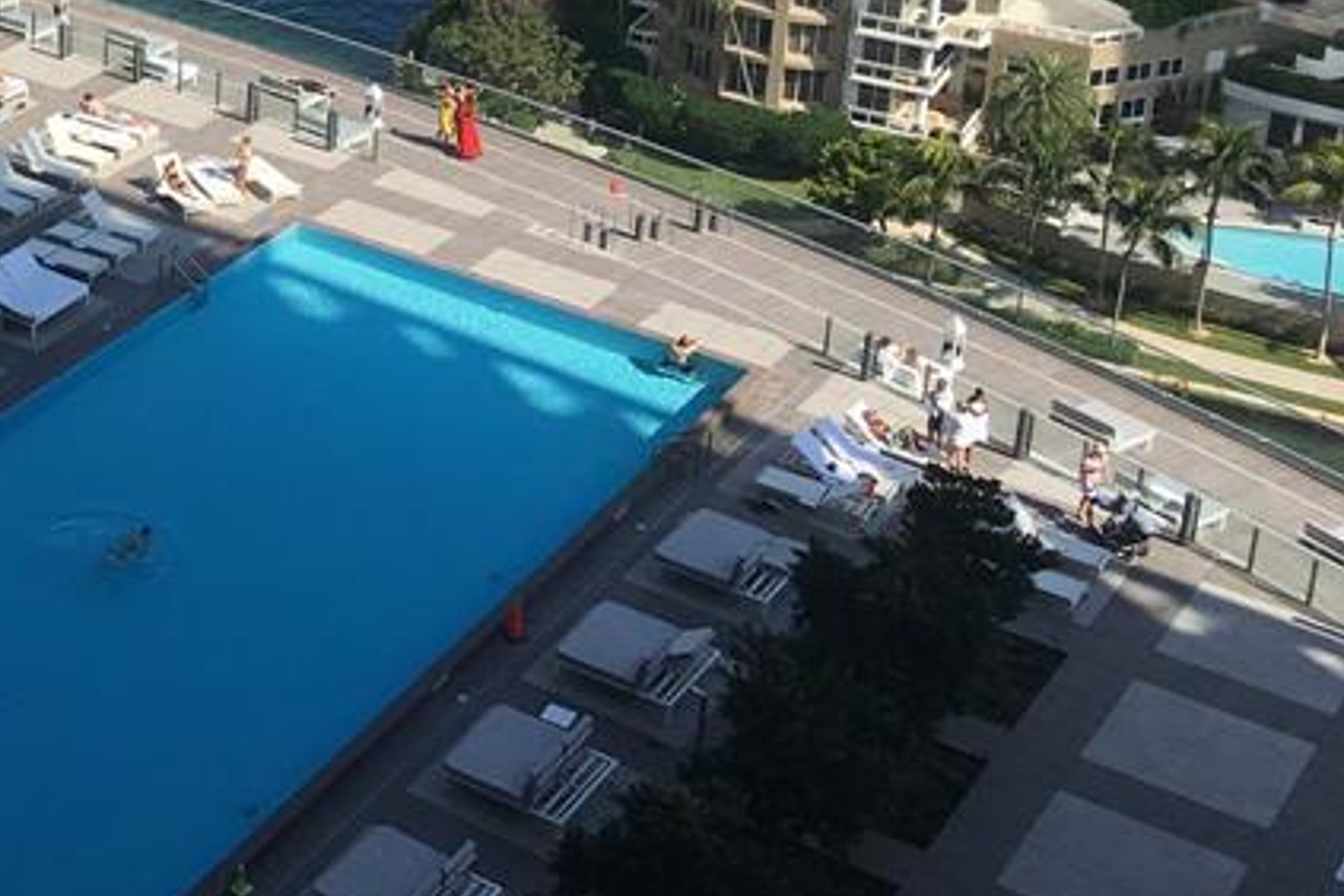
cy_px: -127
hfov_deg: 25.4
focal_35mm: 73
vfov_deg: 17.9
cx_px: -178
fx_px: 2725
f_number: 2.2
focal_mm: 4.15
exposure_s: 1/1876
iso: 25
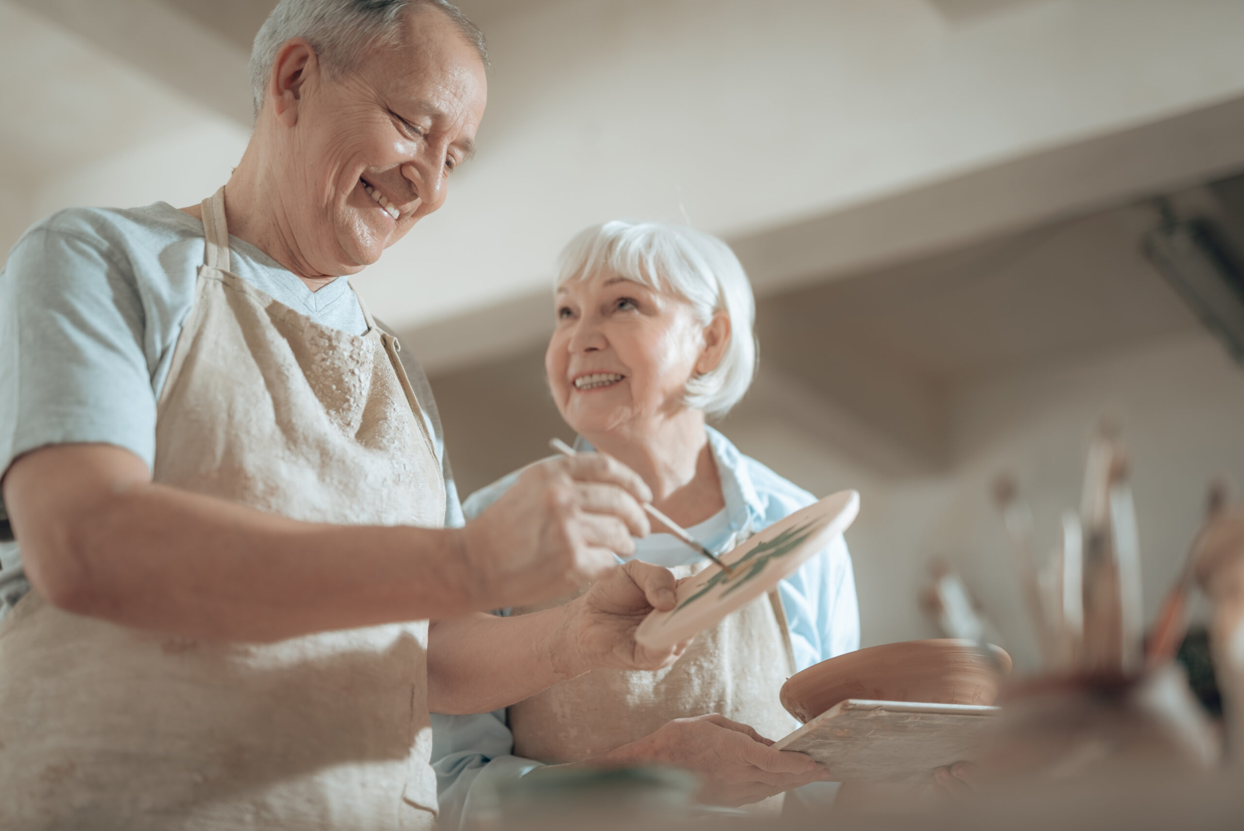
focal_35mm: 50
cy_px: 416
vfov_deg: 27.0
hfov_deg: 39.6
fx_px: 1728
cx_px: 622
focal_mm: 50
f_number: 1.6
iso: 80
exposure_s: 1/160
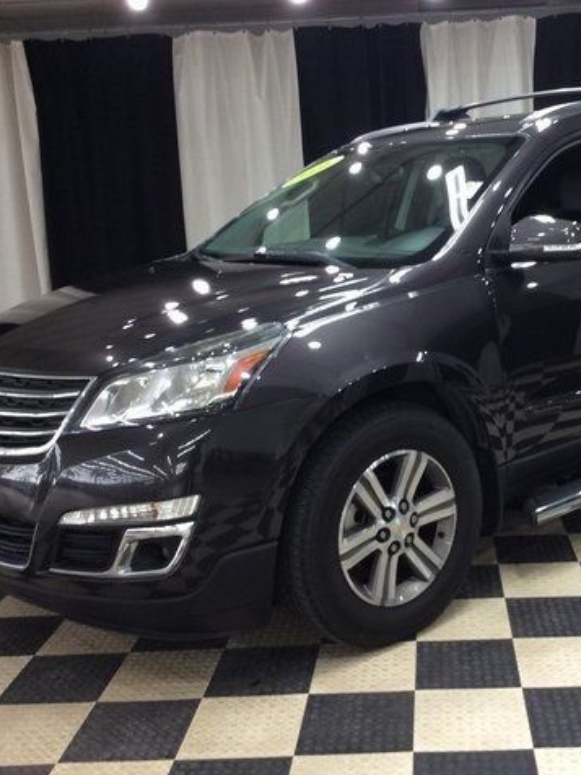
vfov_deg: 43.9
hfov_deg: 33.2
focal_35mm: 43
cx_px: 408
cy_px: 388
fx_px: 962
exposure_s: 1/25
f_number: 2.4
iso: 64
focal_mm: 3.3
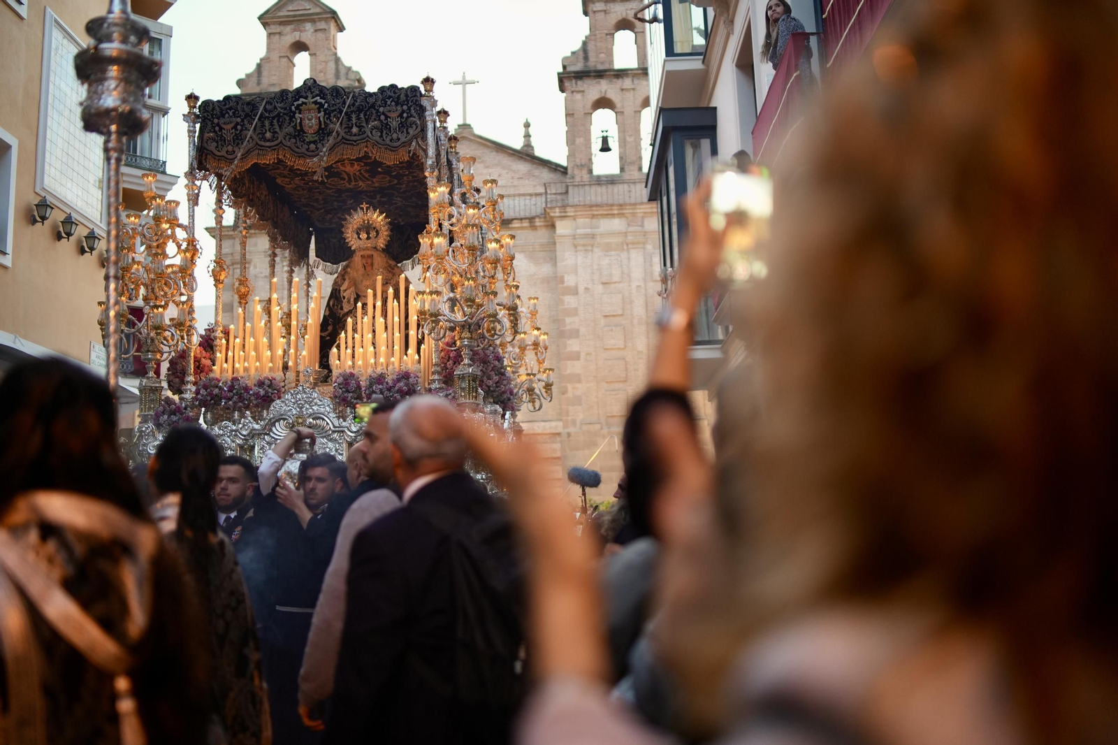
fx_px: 1087
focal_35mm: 35
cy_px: 372
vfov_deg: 37.8
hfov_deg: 54.4
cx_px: 559
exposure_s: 1/200
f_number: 1.4
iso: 1000
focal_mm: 35
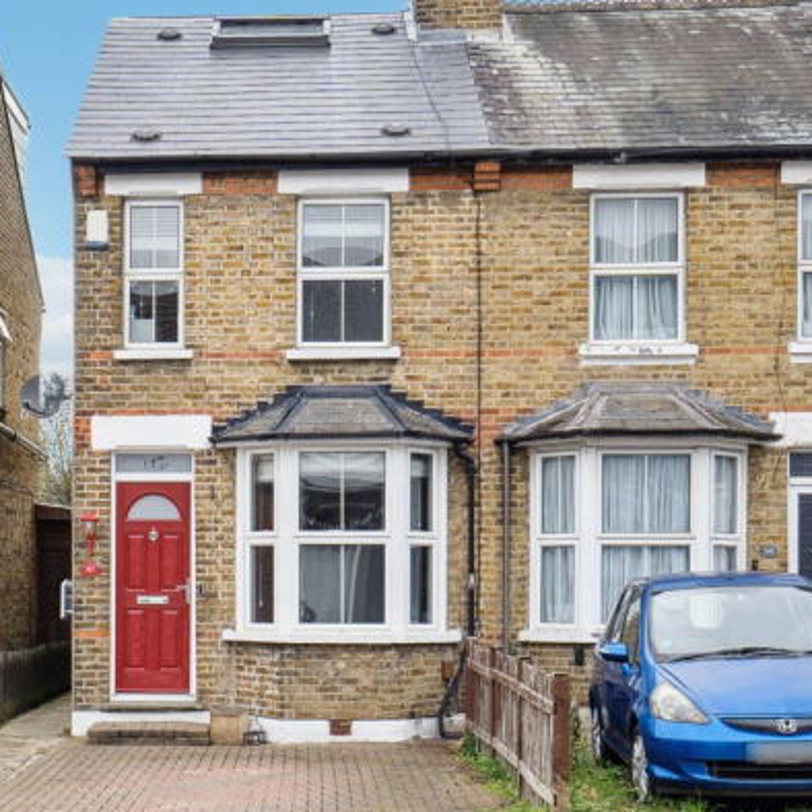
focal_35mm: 64
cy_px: 368
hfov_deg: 26.4
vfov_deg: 26.9
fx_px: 1698
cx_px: 177
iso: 320
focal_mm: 29
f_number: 5.6
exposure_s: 1/40
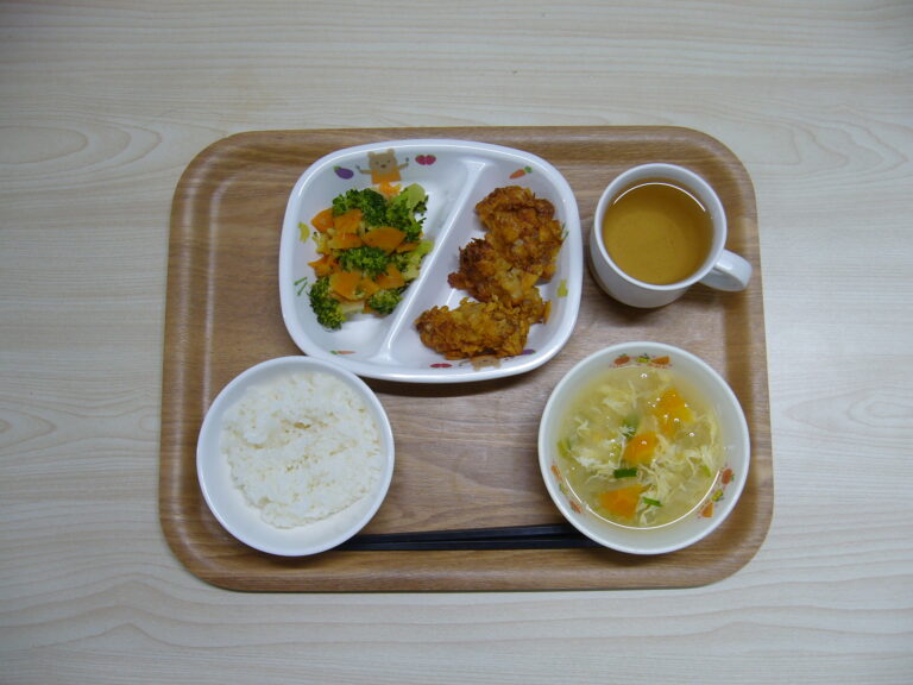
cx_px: 456
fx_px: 923
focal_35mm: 35
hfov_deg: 52.6
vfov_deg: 40.7
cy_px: 342
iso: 80
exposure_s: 1/25
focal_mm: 5.8
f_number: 2.8
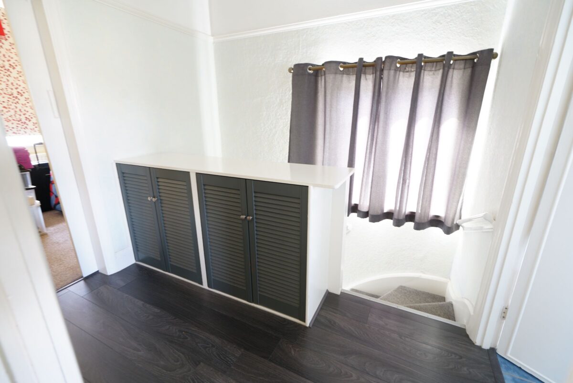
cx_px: 286
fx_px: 255
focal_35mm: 16
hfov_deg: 96.7
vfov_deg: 73.8
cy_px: 192
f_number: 5
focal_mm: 16
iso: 500
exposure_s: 1/10
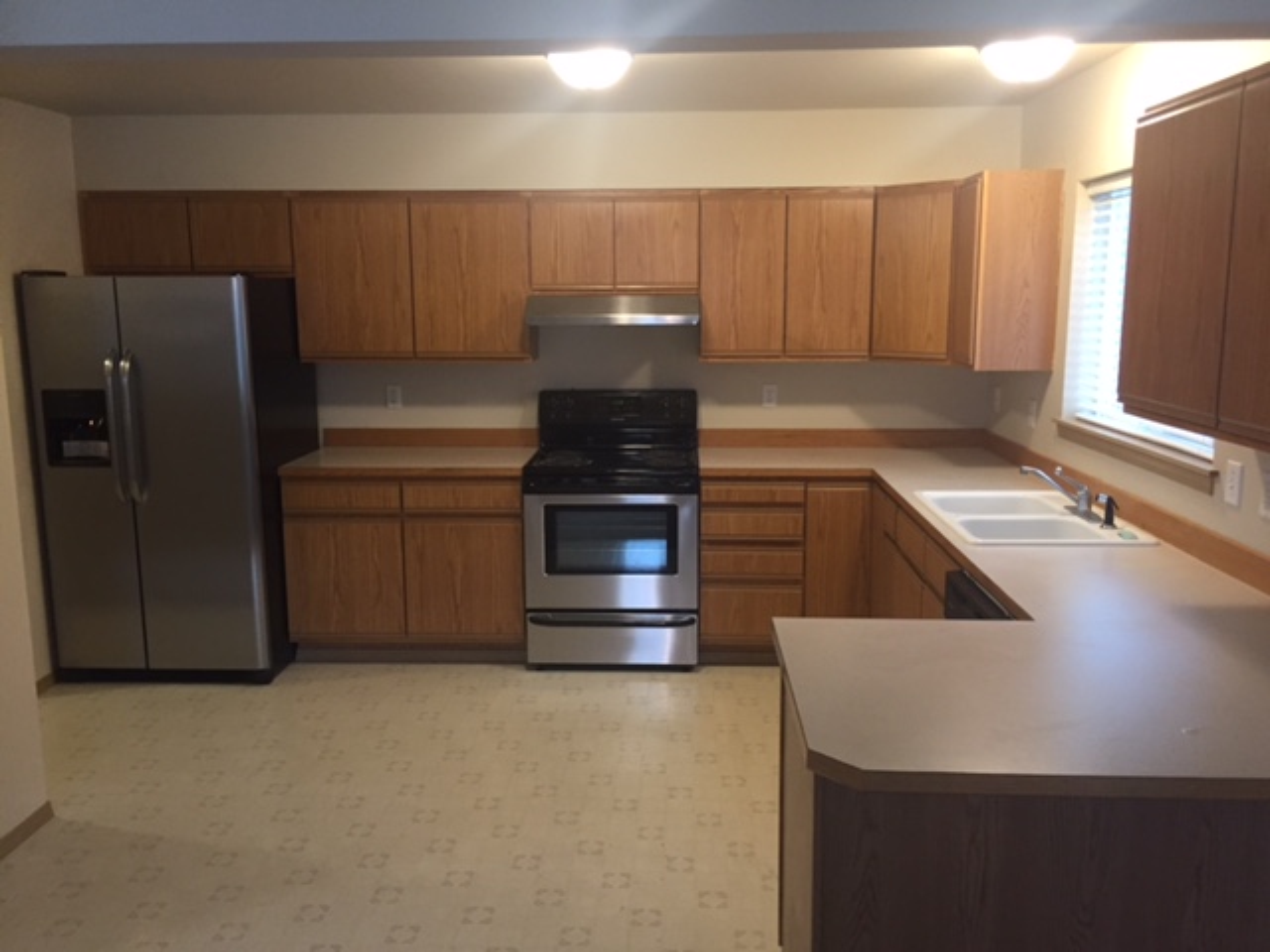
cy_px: 476
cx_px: 635
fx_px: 1064
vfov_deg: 48.2
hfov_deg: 61.7
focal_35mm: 29
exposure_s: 1/30
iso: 160
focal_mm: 4.15
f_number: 2.2
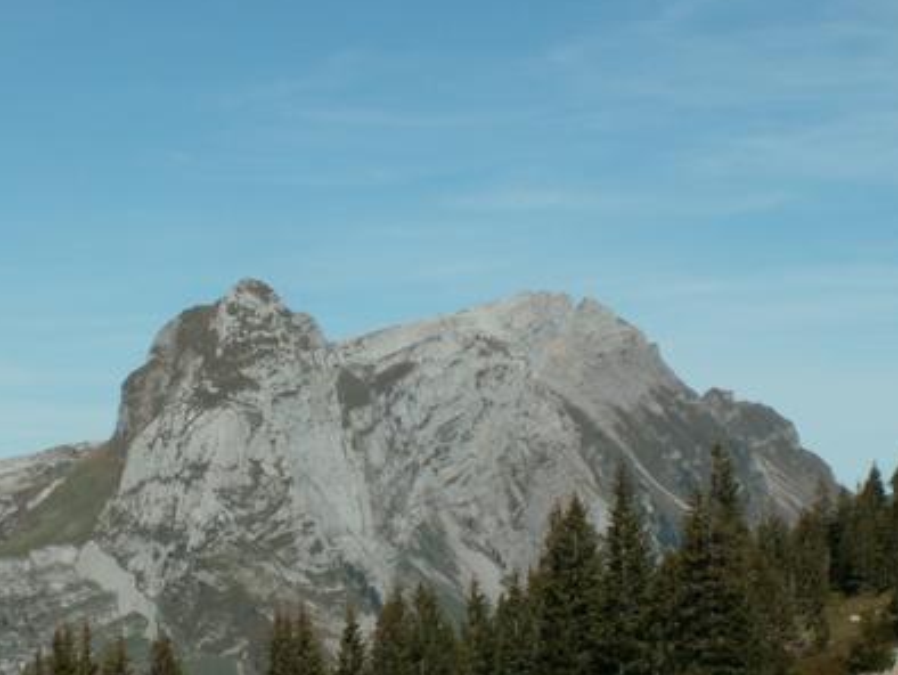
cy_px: 422
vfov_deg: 13.2
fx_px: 2907
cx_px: 346
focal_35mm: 112
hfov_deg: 17.5
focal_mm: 11.49
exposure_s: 1/250
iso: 50
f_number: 8
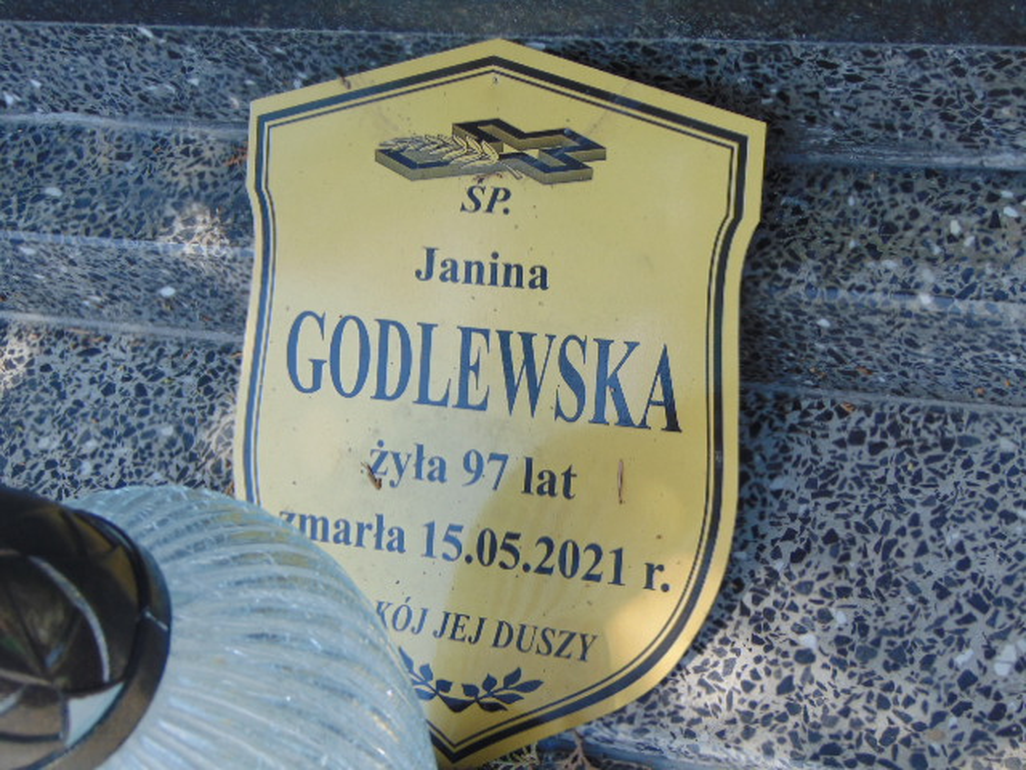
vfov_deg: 20.7
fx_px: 2104
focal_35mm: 71
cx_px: 513
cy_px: 385
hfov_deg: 27.4
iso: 80
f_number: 3.7
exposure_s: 1/320
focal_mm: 12.8
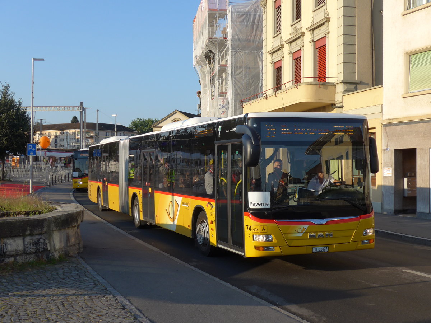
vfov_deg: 29.7
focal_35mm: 49
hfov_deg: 38.9
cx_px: 216
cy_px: 162
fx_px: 610
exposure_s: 1/640
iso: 80
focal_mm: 10.1
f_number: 3.2
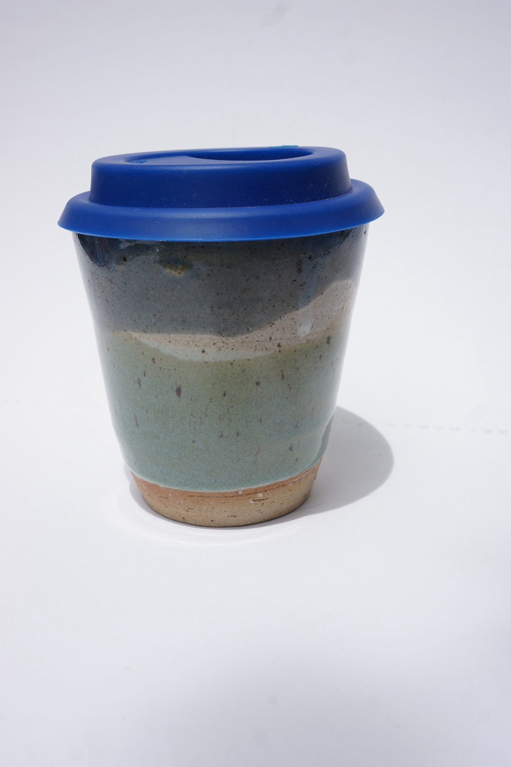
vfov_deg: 50.7
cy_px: 377
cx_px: 260
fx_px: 809
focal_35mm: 38
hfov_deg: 35.0
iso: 100
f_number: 10
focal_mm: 25
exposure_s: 1/200
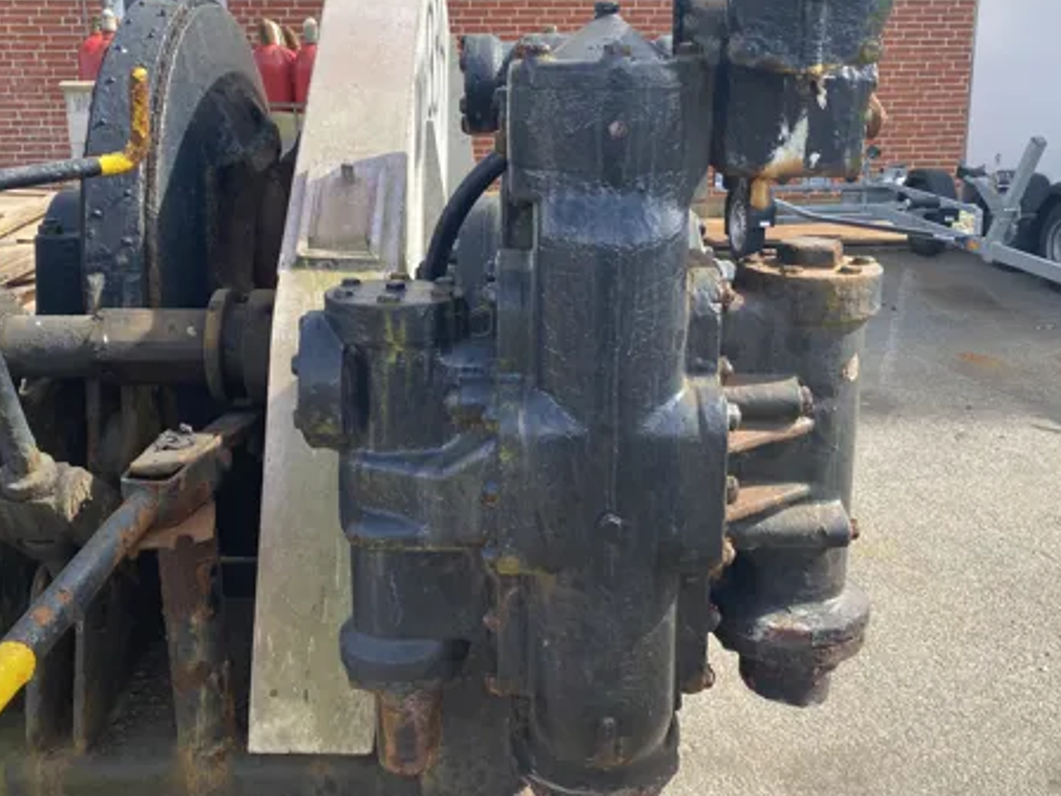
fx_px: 1103
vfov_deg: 39.6
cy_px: 349
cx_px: 552
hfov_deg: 51.3
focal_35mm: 36
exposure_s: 1/613
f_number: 1.8
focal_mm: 4.25
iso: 32
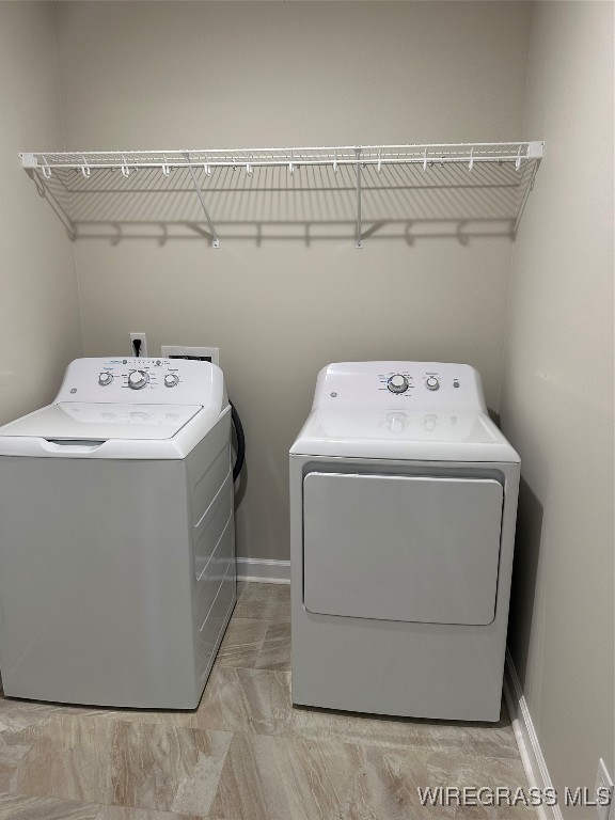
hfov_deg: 56.8
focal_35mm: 24
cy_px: 410
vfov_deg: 71.6
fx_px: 569
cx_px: 308
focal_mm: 6.86
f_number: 1.78
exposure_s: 1/60
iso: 125
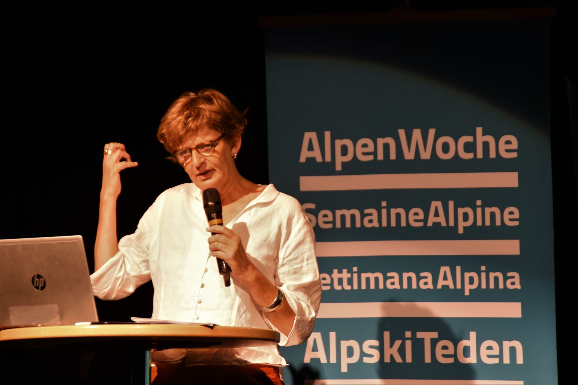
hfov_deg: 9.1
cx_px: 289
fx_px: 3612
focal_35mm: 225
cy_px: 192
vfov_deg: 6.1
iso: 800
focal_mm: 150
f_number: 6.3
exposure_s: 1/40
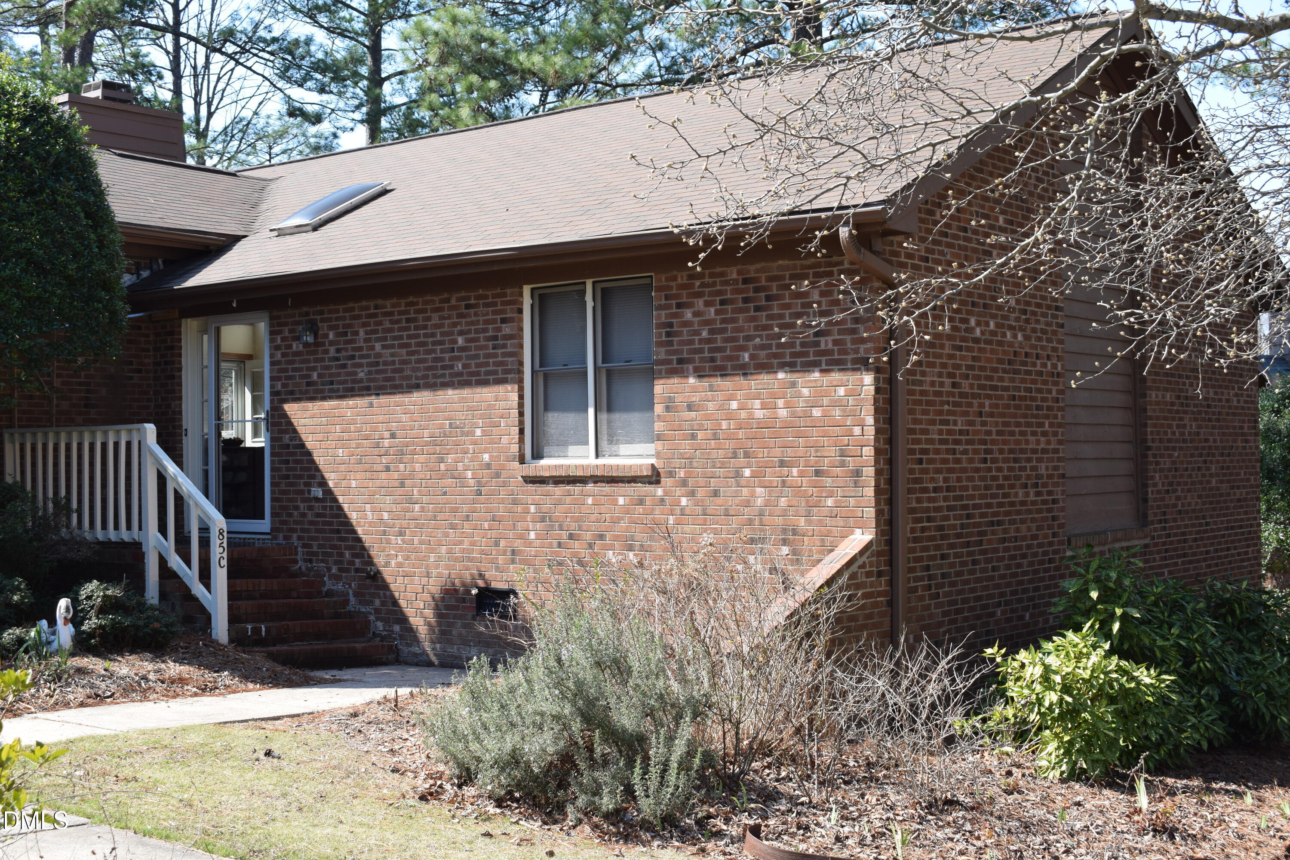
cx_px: 645
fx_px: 1666
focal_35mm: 46
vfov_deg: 28.9
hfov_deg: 42.3
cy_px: 430
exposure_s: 1/250
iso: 280
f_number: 8
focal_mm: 31
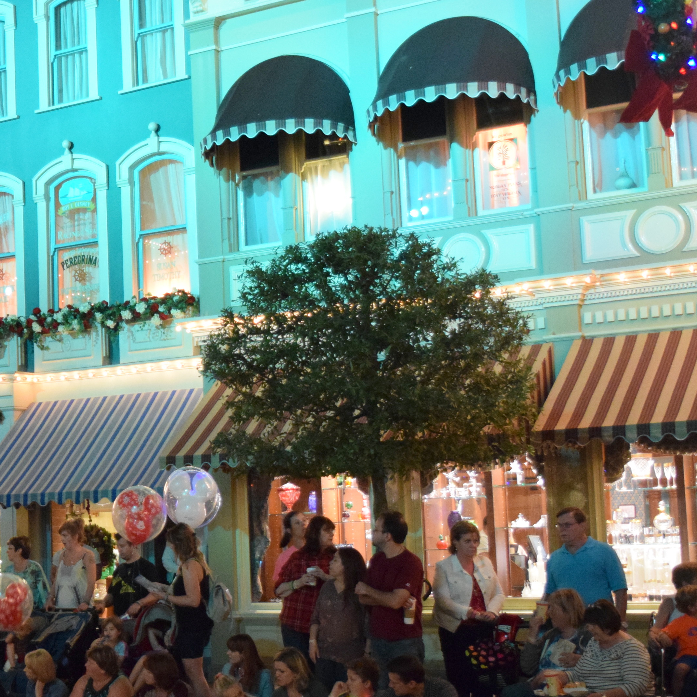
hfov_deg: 24.5
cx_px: -17
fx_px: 1524
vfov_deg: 25.7
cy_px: 387
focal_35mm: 67
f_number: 4
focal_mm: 25
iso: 3600
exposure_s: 1/40
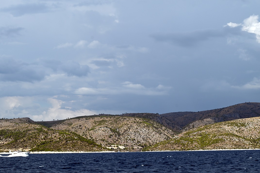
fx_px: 614
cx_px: 138
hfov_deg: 23.9
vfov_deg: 16.1
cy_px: 78
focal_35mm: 85
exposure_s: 1/800
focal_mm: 70
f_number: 7.1
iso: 100
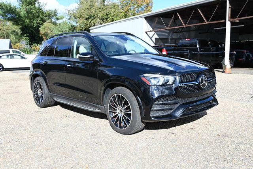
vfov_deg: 37.9
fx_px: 246
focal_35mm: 35
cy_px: 84
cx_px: 126
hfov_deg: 54.4
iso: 160
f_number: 5
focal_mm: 35
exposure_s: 1/400
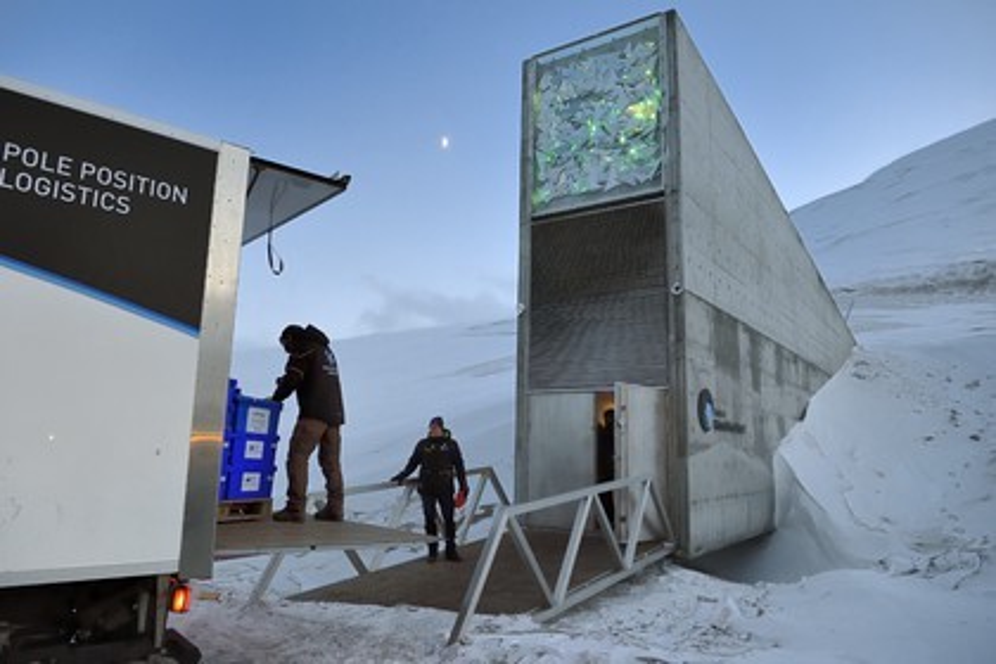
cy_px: 332
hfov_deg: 73.7
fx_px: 664
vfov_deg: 53.1
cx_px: 498
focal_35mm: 24
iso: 1600
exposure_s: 1/100
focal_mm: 24
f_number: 5.6
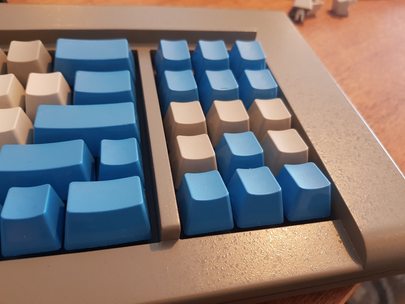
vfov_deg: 53.1
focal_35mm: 26
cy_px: 152
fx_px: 304
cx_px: 202
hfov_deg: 67.3
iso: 200
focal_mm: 4.2
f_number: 1.7
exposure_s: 1/13
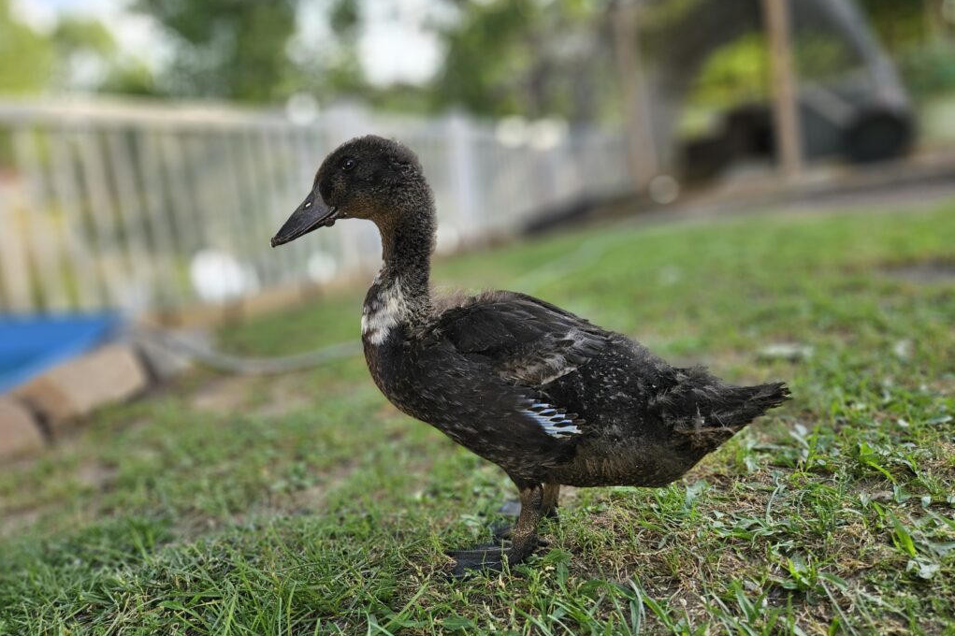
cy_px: 325
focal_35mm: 24
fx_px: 636
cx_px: 478
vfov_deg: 53.1
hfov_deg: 73.8
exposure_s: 1/719
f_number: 1.8
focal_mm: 5.4
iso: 64
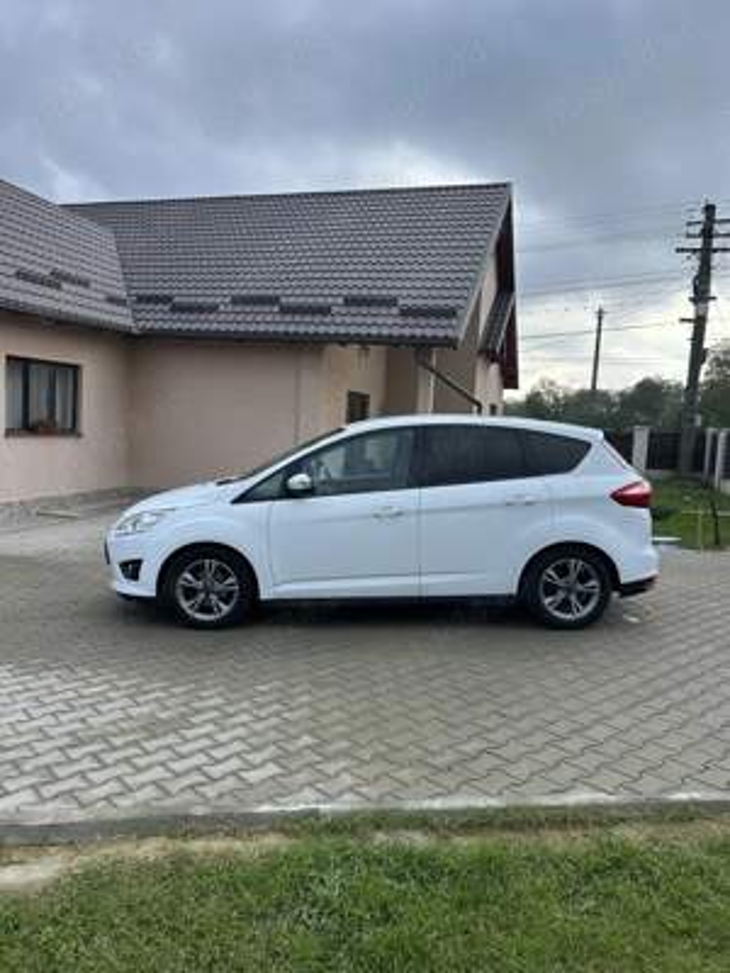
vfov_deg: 67.3
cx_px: 365
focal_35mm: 26
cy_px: 486
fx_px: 731
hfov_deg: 53.1
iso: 50
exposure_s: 1/1511
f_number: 1.5
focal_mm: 5.7
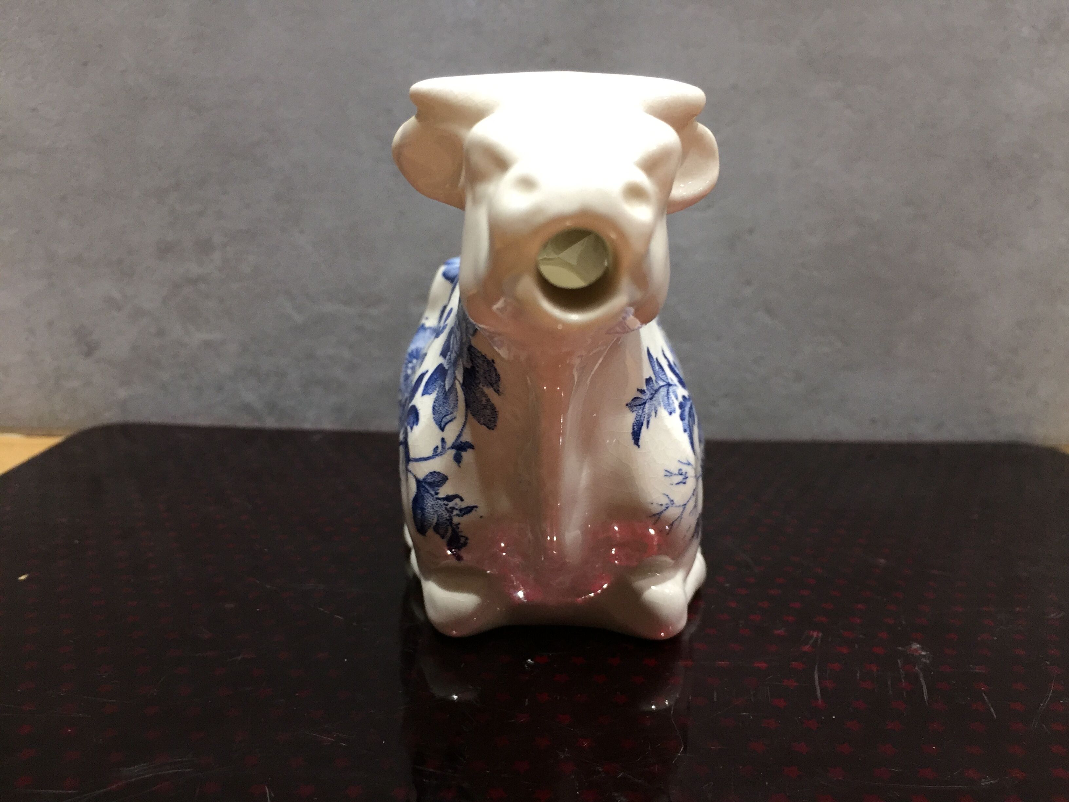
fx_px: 896
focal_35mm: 29
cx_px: 534
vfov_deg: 48.2
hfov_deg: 61.7
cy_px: 401
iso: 200
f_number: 2.2
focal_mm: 4.15
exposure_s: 1/33
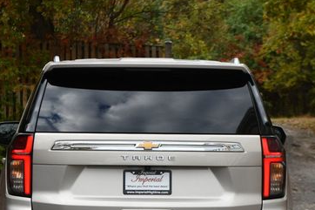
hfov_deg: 9.7
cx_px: 137
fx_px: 1854
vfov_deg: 6.5
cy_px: 169
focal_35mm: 212
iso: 200
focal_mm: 80
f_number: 8
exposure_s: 1/250
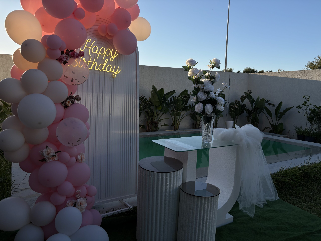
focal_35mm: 26
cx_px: 160
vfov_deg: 53.1
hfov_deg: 67.3
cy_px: 120
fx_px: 241
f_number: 1.6
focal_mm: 5.96
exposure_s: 1/2398
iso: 50
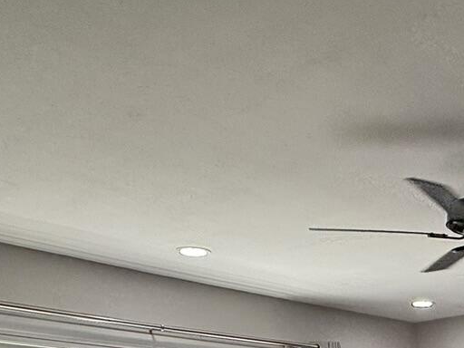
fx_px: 751
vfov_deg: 20.1
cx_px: 429
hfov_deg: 32.4
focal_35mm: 56
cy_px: 601
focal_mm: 2.22
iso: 50
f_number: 2.2
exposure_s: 1/144
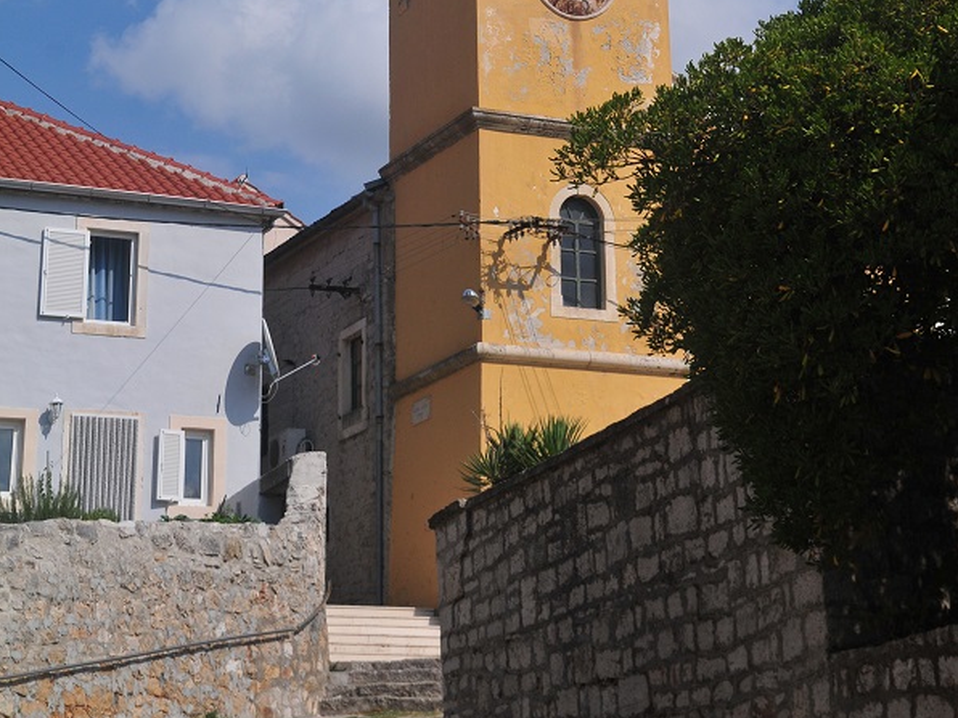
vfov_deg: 17.4
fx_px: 2297
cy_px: 23
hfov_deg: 23.6
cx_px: 479
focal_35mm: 83
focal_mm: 38
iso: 320
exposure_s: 1/2000
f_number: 8
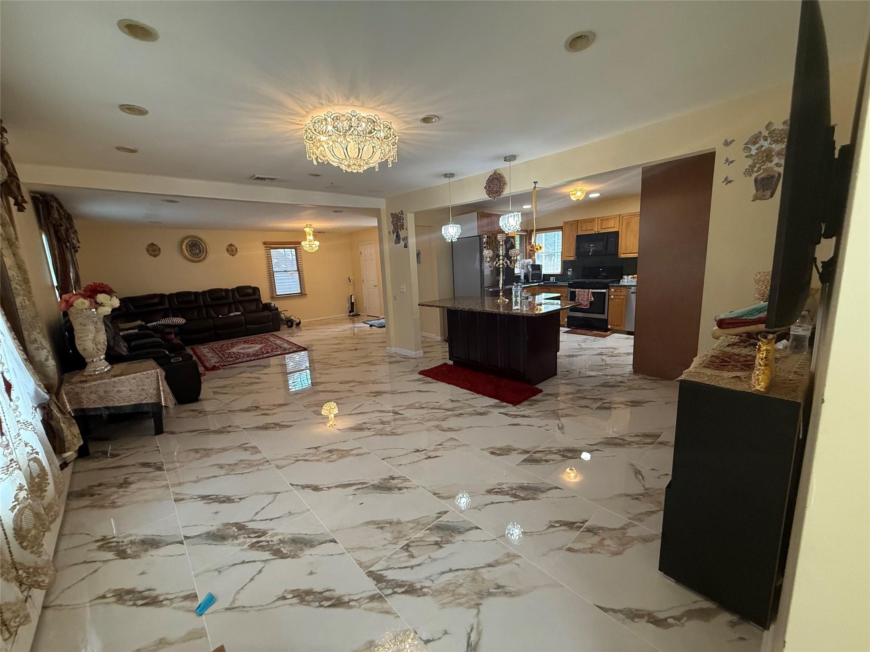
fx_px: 352
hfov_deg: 102.1
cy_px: 326
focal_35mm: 14
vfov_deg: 85.7
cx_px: 435
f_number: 2.2
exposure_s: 1/120
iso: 400
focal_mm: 2.22
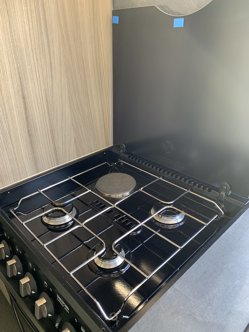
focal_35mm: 26
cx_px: 124
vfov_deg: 67.3
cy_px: 166
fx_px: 249
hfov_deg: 53.1
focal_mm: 4.25
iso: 100
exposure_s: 1/77
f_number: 1.8
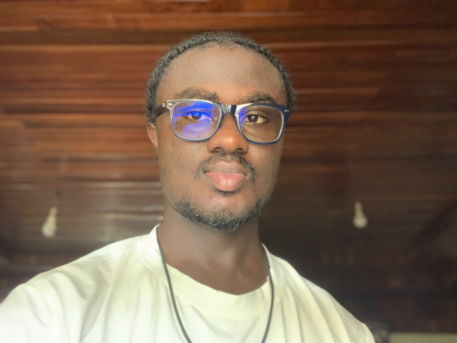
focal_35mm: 32
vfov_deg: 44.2
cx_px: 228
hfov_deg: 56.8
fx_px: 422
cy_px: 172
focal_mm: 2.87
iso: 400
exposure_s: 1/30
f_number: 2.2
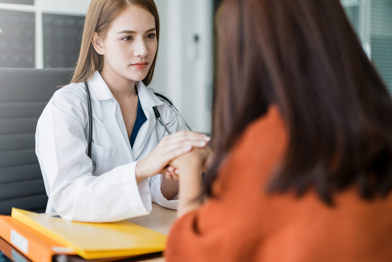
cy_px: 131
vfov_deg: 27.0
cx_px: 196
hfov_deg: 39.6
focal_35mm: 50
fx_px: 545
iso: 250
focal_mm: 50
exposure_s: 1/1000
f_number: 1.4
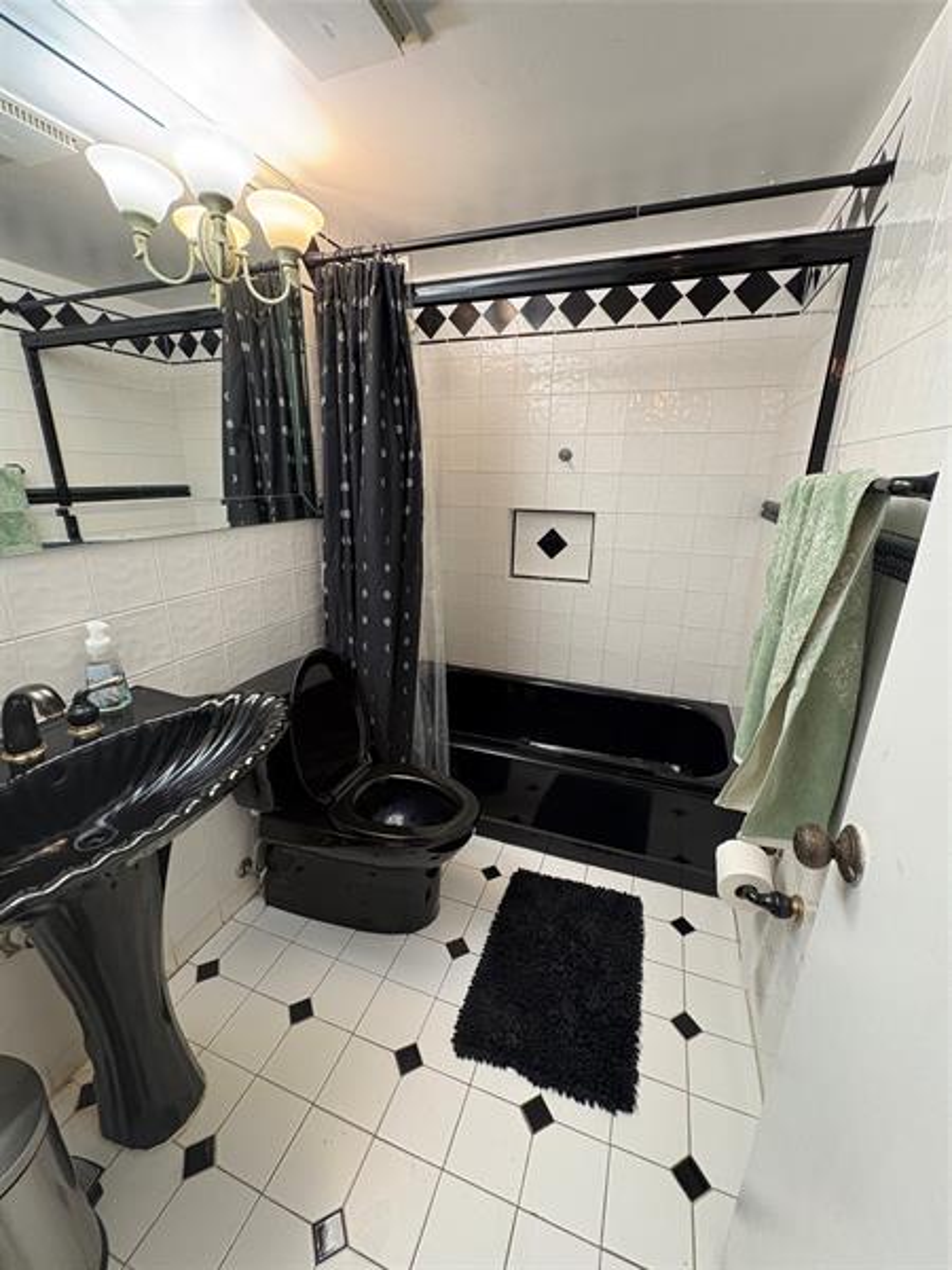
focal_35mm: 14
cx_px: 476
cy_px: 635
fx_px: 513
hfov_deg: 85.7
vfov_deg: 102.1
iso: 250
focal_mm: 2.22
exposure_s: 1/60
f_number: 2.2
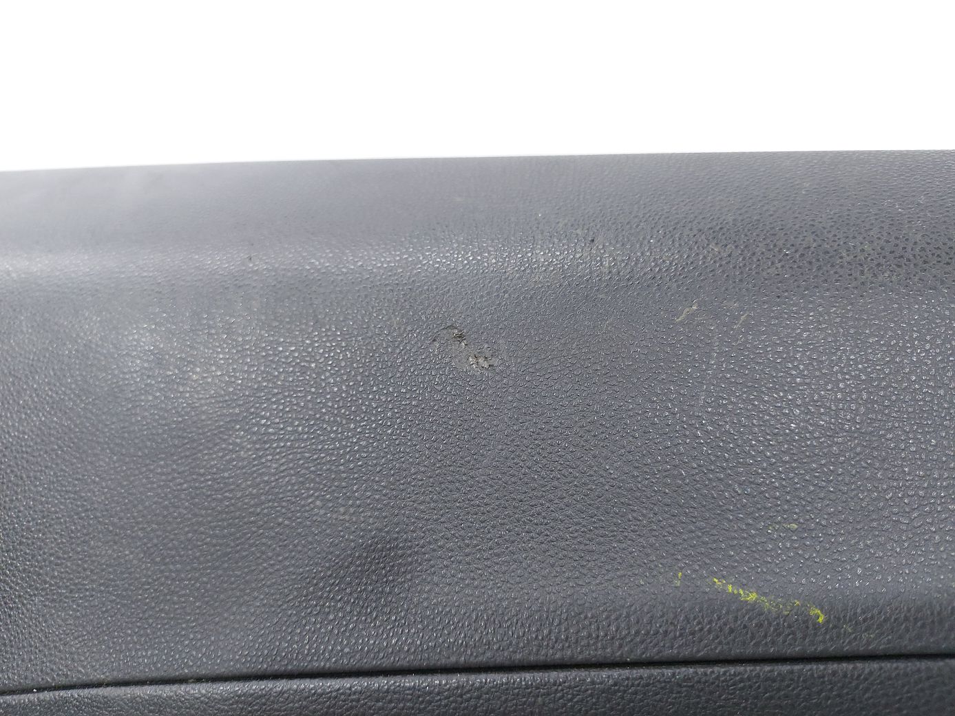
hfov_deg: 71.6
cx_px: 478
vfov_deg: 56.8
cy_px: 358
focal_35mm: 24
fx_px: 662
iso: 125
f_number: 1.8
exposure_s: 1/50
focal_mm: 5.23
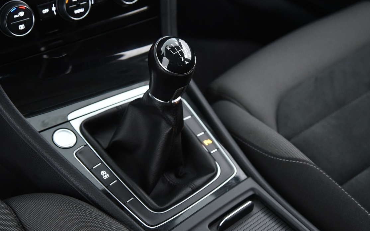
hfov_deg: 26.8
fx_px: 776
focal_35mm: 77
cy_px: 93
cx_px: 173
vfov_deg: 16.9
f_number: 4
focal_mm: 52
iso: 4000
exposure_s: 1/20
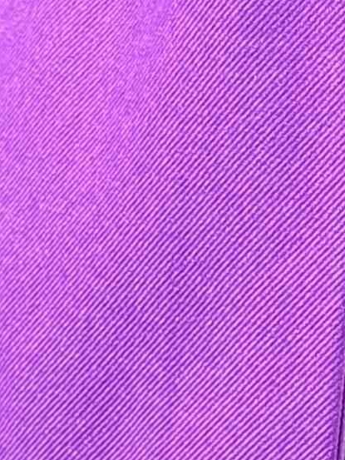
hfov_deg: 4.2
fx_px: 4649
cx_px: 564
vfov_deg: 5.5
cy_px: -659
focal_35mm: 350
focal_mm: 6.76
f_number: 1.78
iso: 64
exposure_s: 1/588
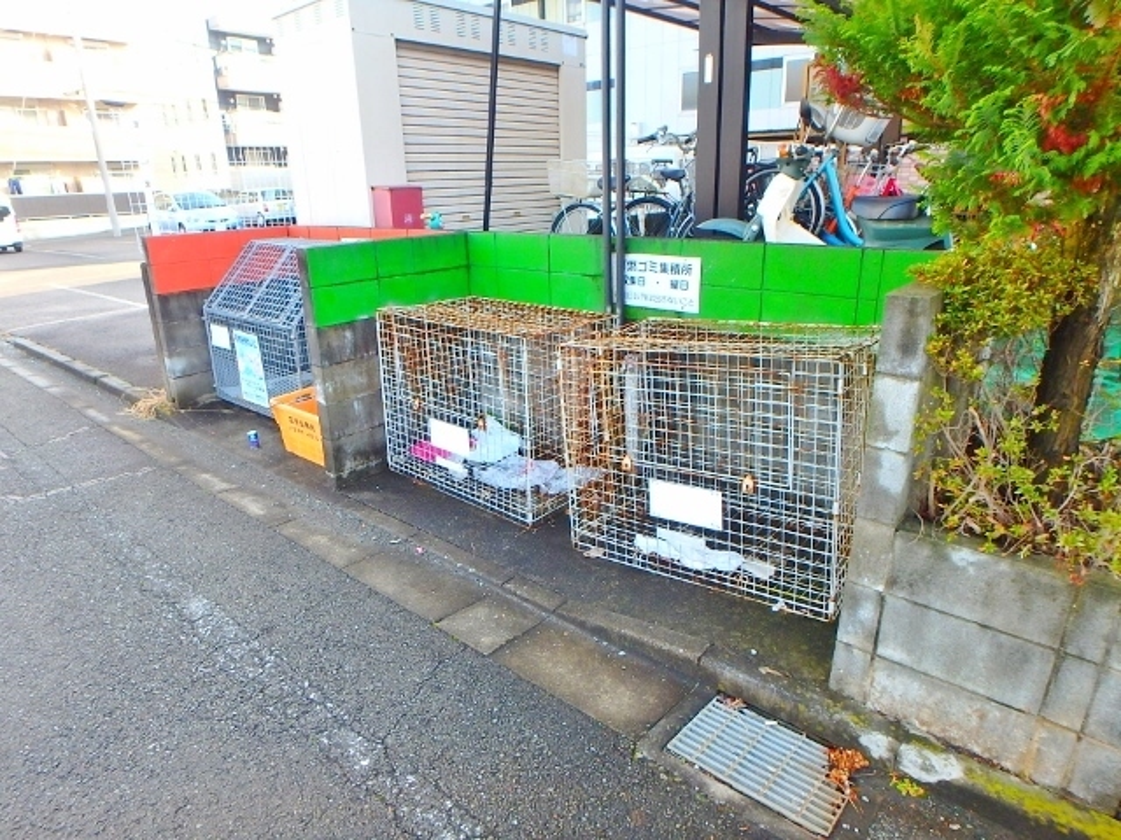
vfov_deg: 63.4
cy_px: 420
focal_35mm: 21
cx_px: 560
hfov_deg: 79.0
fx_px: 680
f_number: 3.5
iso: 125
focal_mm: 3.7
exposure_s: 1/100
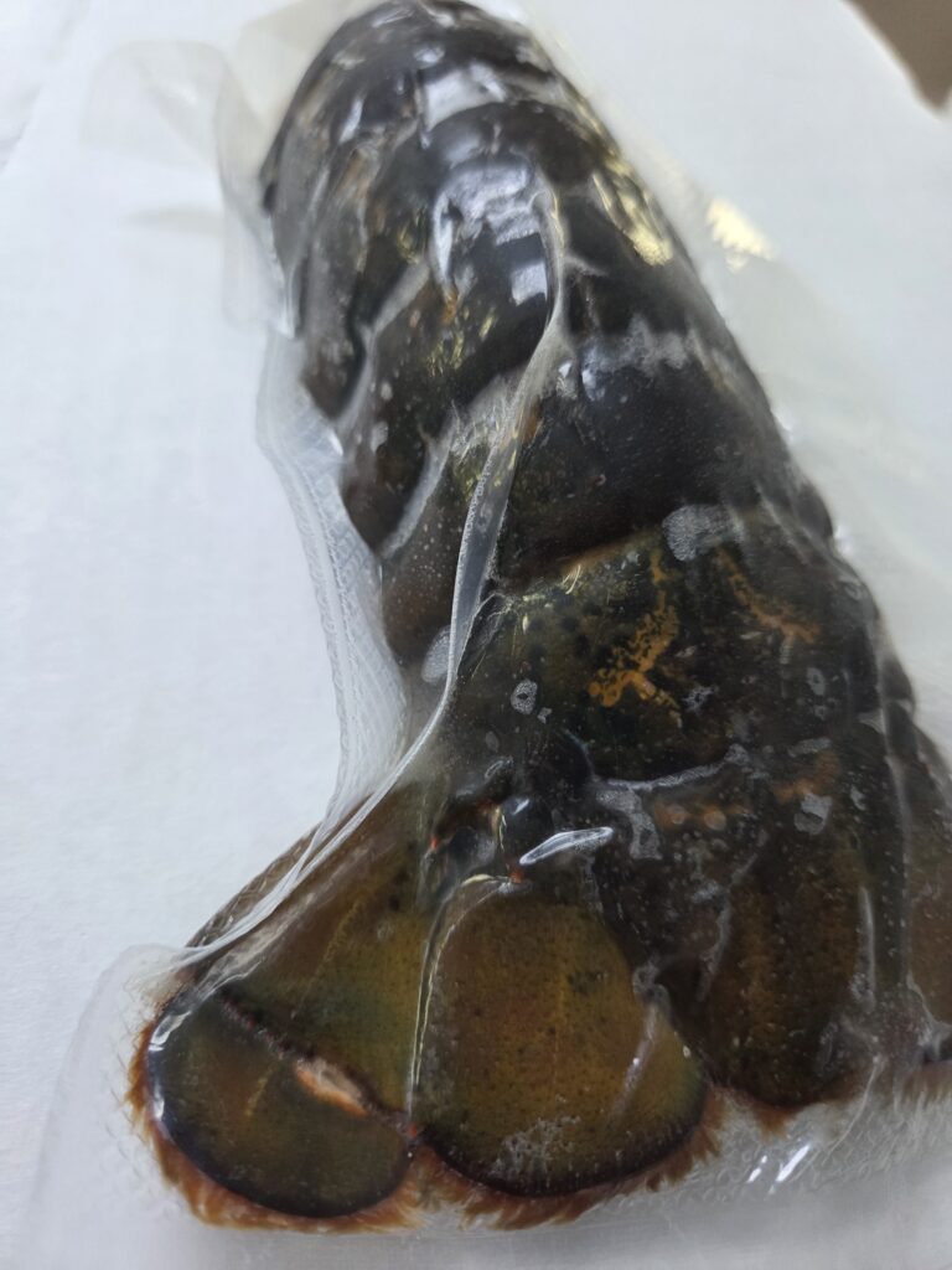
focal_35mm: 23
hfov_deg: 58.9
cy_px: 635
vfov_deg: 73.9
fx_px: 843
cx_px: 476
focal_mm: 5.4
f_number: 1.8
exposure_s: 1/120
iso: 400
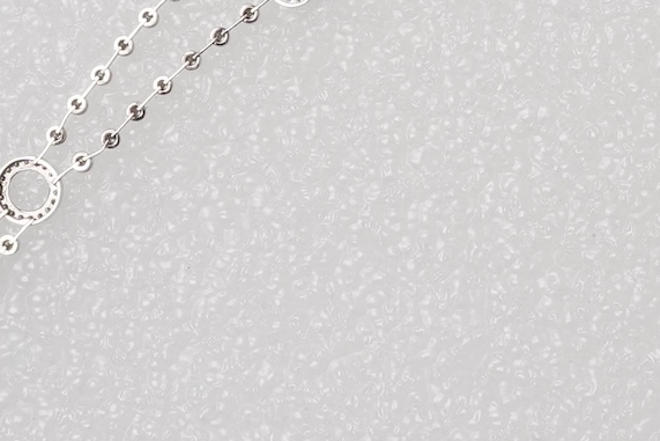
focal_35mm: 155
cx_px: 496
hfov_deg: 13.2
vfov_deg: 8.7
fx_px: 2842
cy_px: -154
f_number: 22
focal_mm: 30
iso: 320
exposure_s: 1/125
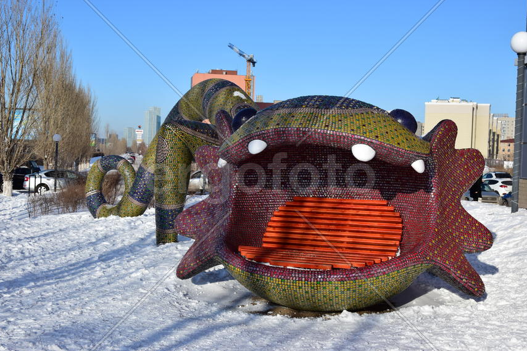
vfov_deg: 25.3
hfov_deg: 37.2
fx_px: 783
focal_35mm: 54
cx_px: 264
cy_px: 178
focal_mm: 35
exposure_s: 1/250
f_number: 9
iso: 100
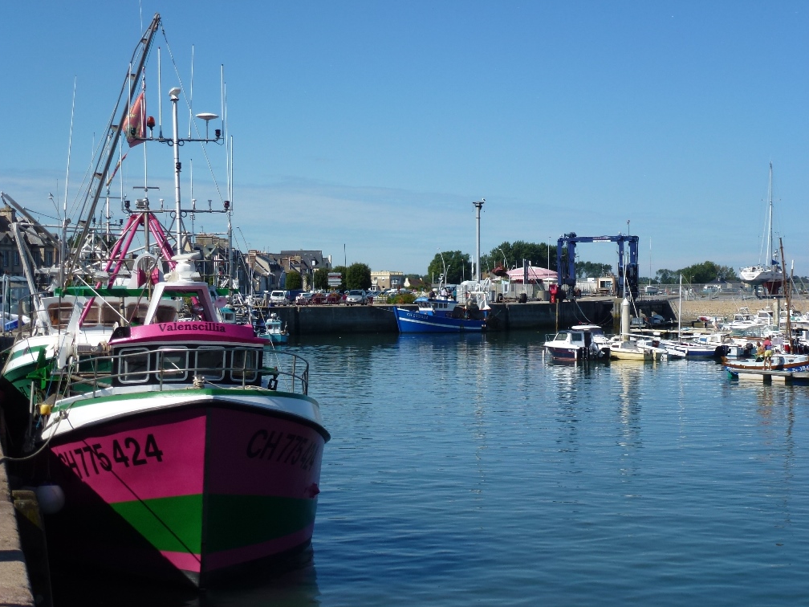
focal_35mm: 66
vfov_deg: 22.3
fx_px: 1542
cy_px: 302
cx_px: 399
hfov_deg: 29.4
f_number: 4.6
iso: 100
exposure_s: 1/1000
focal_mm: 11.7
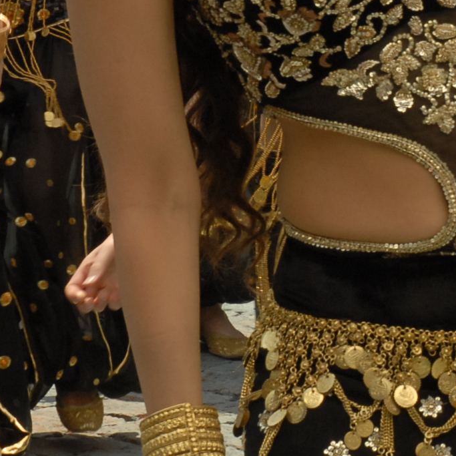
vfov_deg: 7.0
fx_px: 3711
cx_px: 738
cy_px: -69
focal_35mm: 249
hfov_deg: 6.9
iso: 400
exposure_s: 1/250
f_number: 13
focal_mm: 46
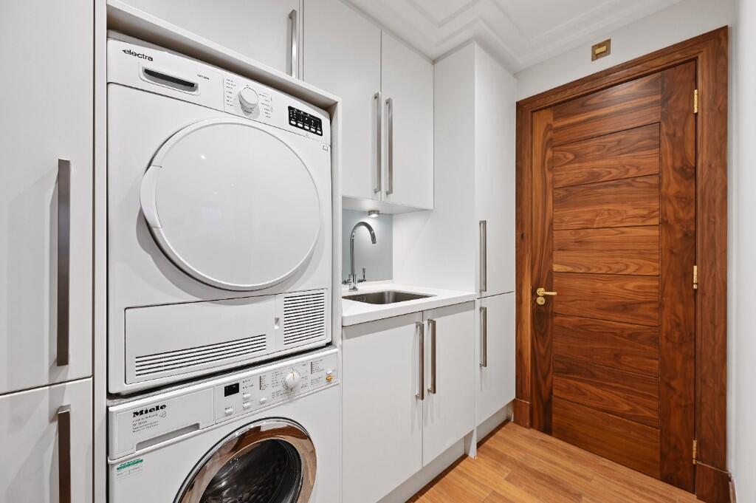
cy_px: 252
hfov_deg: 104.3
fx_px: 294
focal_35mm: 14
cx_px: 378
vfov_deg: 81.1
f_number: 5.6
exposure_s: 1/3
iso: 250
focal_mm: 14
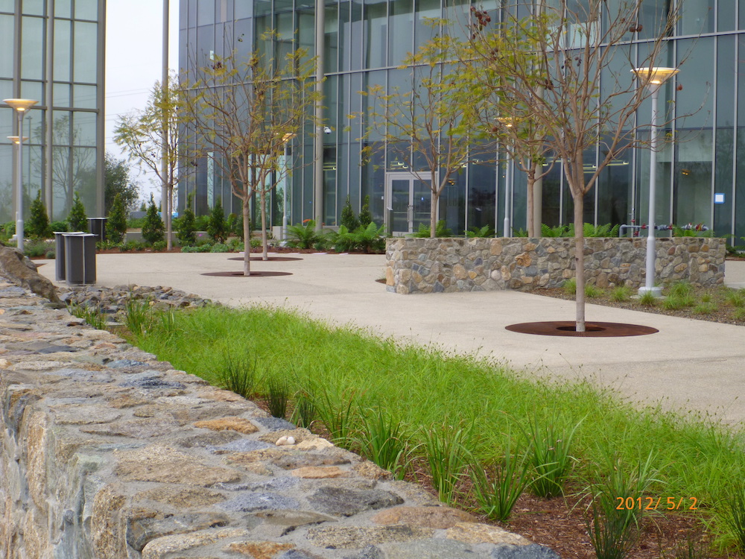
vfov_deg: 23.7
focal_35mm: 62
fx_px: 1334
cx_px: 372
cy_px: 280
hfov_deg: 31.2
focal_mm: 11
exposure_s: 1/80
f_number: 5.2
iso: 160
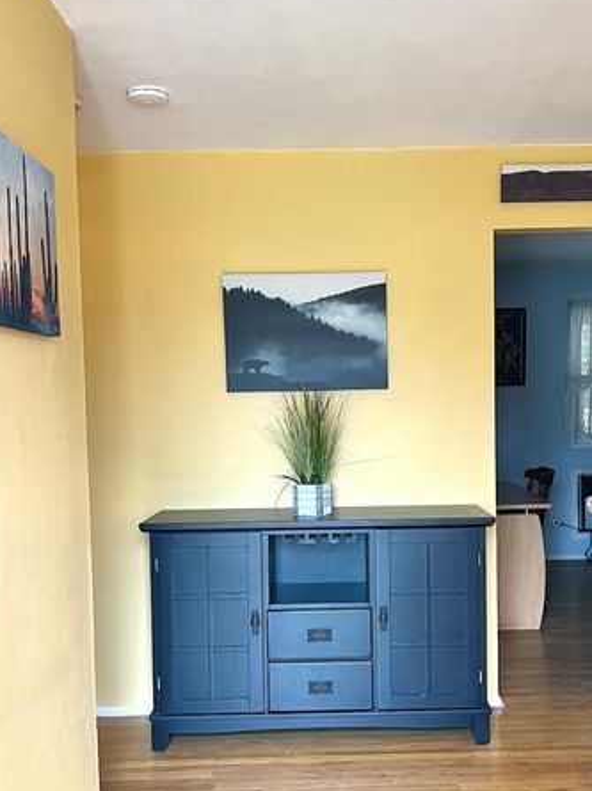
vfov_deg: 47.7
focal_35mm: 39
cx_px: 343
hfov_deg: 36.7
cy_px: 454
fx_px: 891
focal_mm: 5.7
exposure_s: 1/60
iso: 100
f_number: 1.5
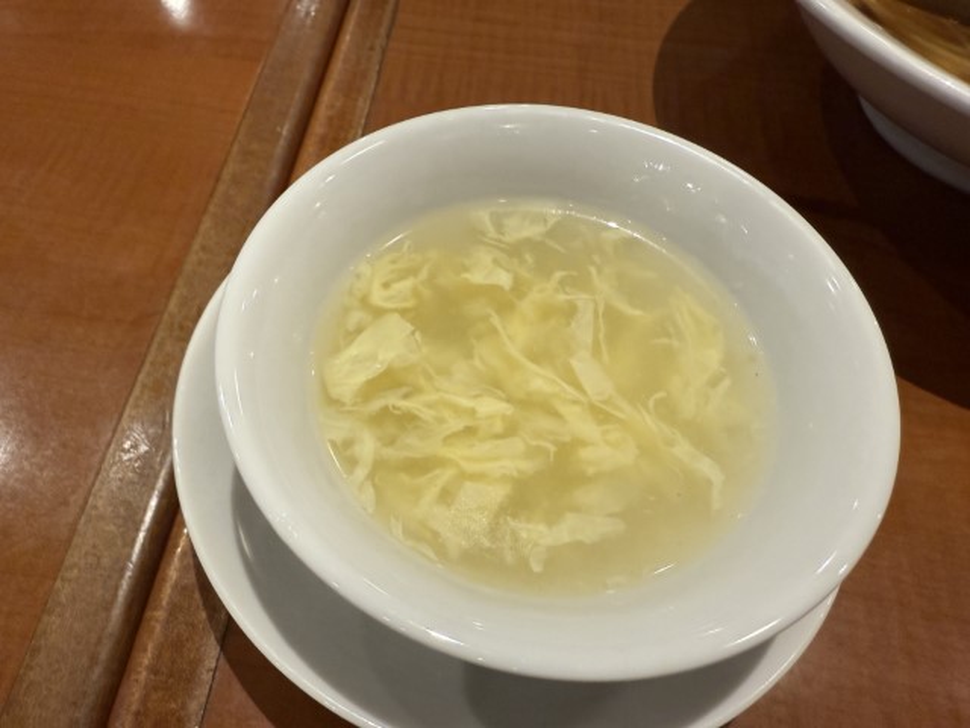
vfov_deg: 56.8
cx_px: 485
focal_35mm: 24
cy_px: 364
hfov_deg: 71.6
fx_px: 673
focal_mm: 2.22
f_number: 2.2
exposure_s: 1/120
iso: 250
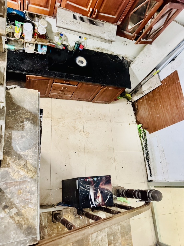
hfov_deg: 56.8
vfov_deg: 71.6
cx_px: 92
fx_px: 170
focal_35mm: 24
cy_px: 123
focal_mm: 6.76
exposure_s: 1/30
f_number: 1.78
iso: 1600
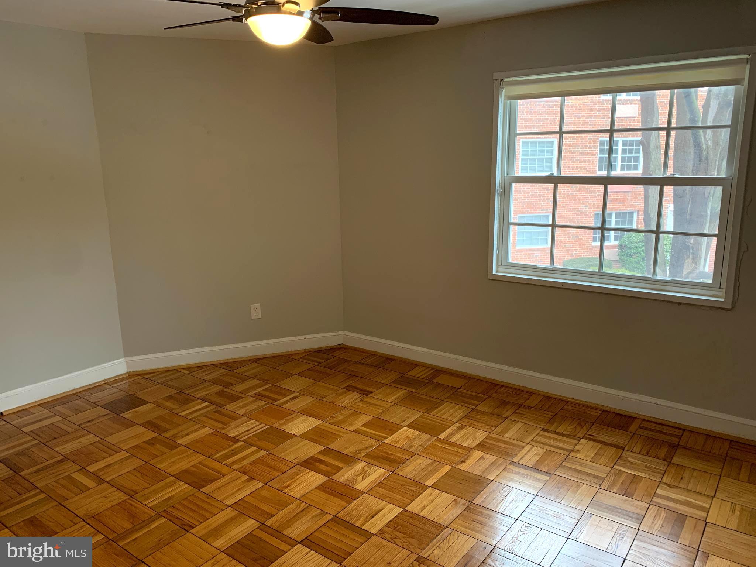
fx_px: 568
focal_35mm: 26
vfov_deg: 53.1
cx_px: 378
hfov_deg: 67.3
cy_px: 284
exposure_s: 1/120
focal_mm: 4.25
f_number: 1.8
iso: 100
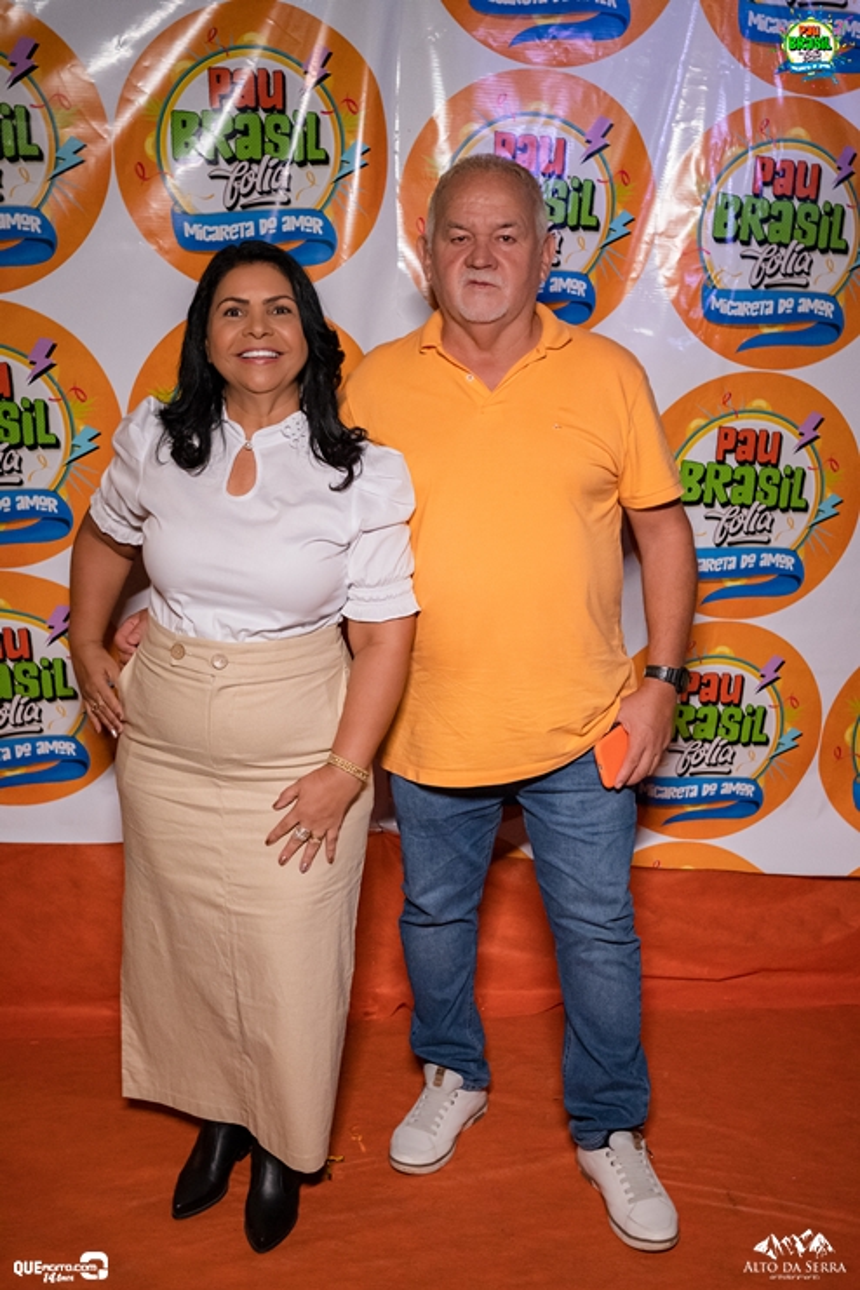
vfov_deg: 53.1
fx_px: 1290
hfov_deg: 36.9
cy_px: 645
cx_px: 430
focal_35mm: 36
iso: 2500
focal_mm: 24
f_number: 2.8
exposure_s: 1/500
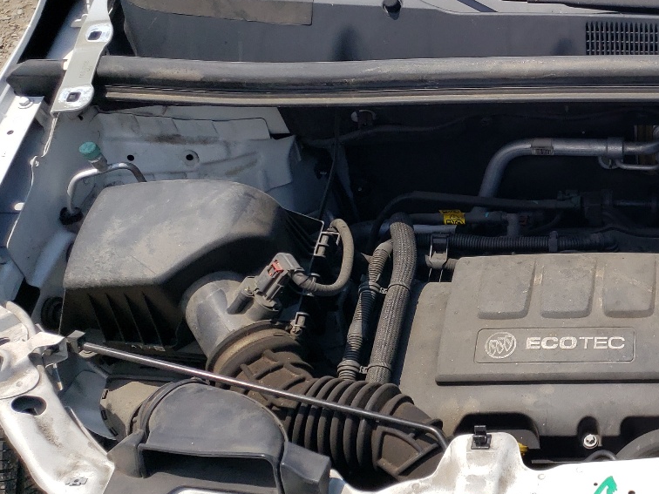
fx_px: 1047
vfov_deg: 26.5
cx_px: 683
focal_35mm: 55
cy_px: 204
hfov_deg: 31.8
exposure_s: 1/5000
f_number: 1.5
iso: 50
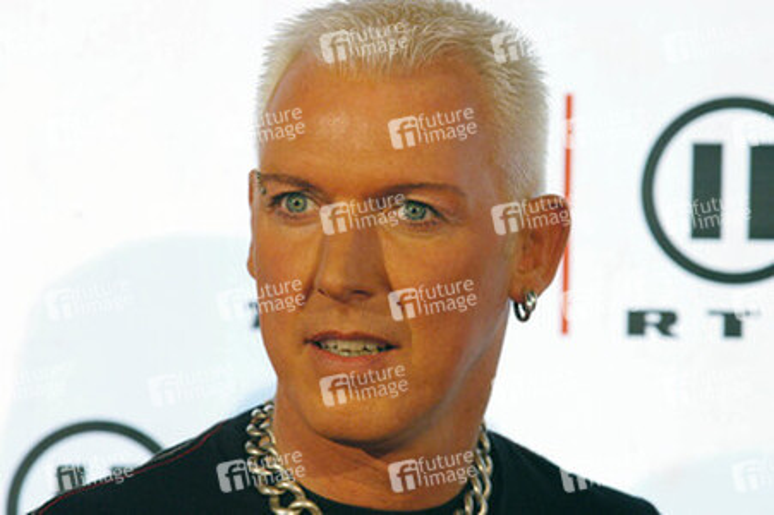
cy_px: 258
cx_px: 387
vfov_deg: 4.6
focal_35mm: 300
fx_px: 6445
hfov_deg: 6.9
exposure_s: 1/90
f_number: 5.6
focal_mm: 200
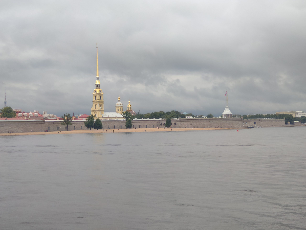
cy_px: 115
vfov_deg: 28.0
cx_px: 153
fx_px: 460
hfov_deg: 36.8
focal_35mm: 52
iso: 100
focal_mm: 5.55
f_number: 2.4
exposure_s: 1/413
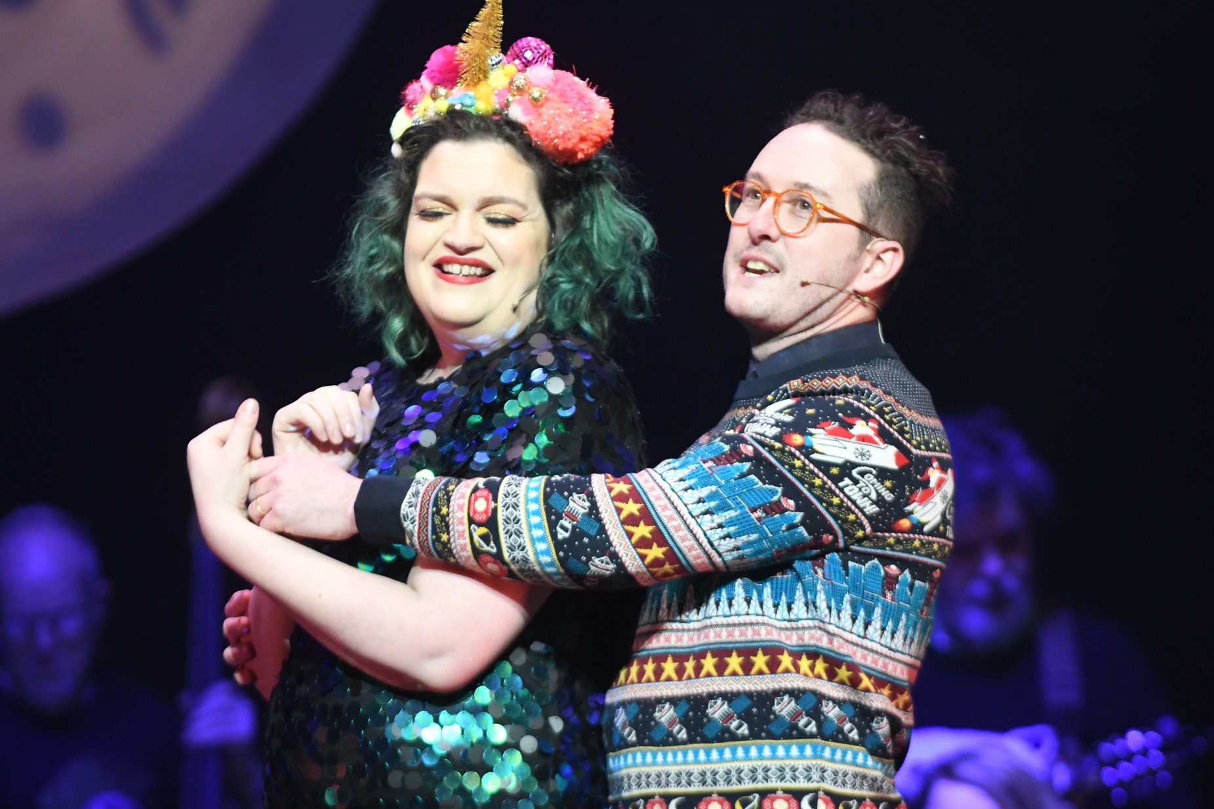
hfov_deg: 6.2
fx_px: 11192
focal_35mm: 332
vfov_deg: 4.1
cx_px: 630
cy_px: 401
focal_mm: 200
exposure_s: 1/250
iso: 2500
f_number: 5.6
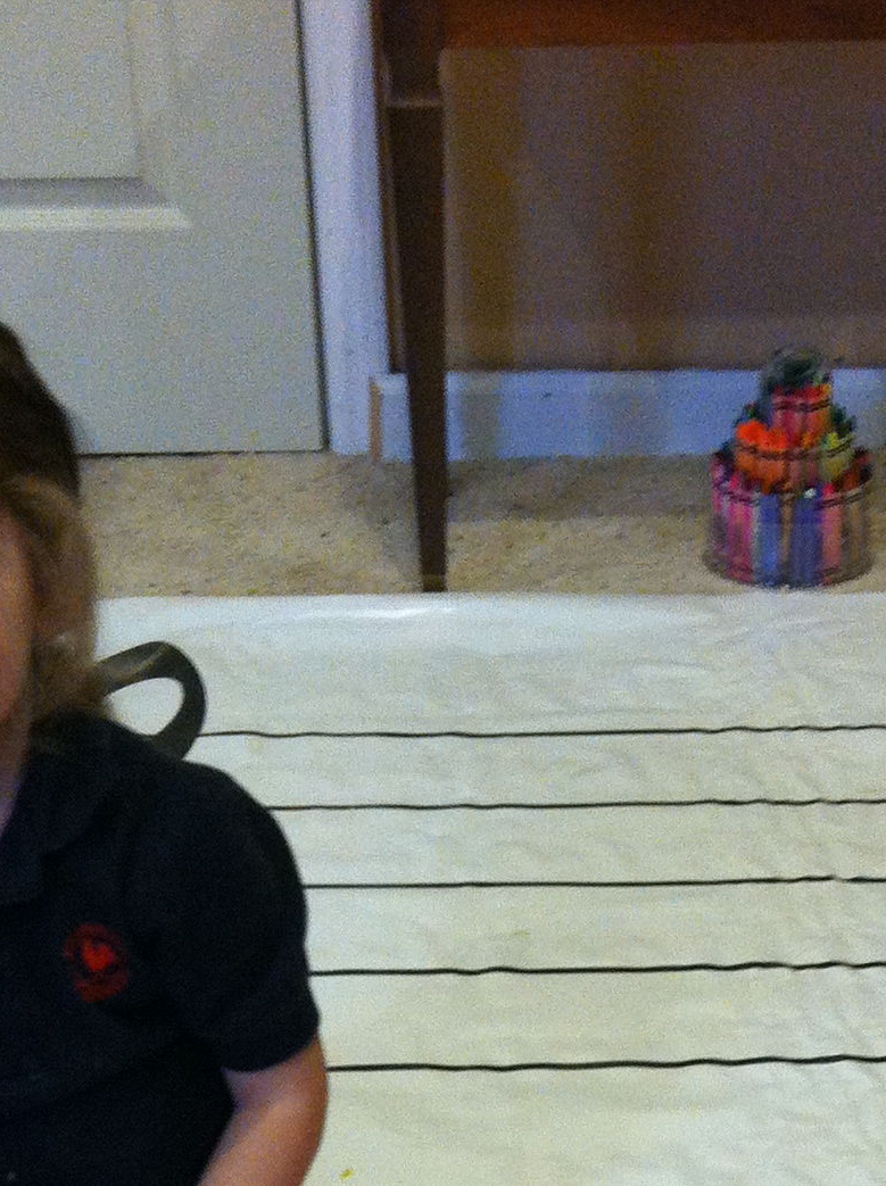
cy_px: 1445
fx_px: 2977
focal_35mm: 87
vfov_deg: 20.9
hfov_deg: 16.9
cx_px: 622
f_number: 2.8
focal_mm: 3.85
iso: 200
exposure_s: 1/15
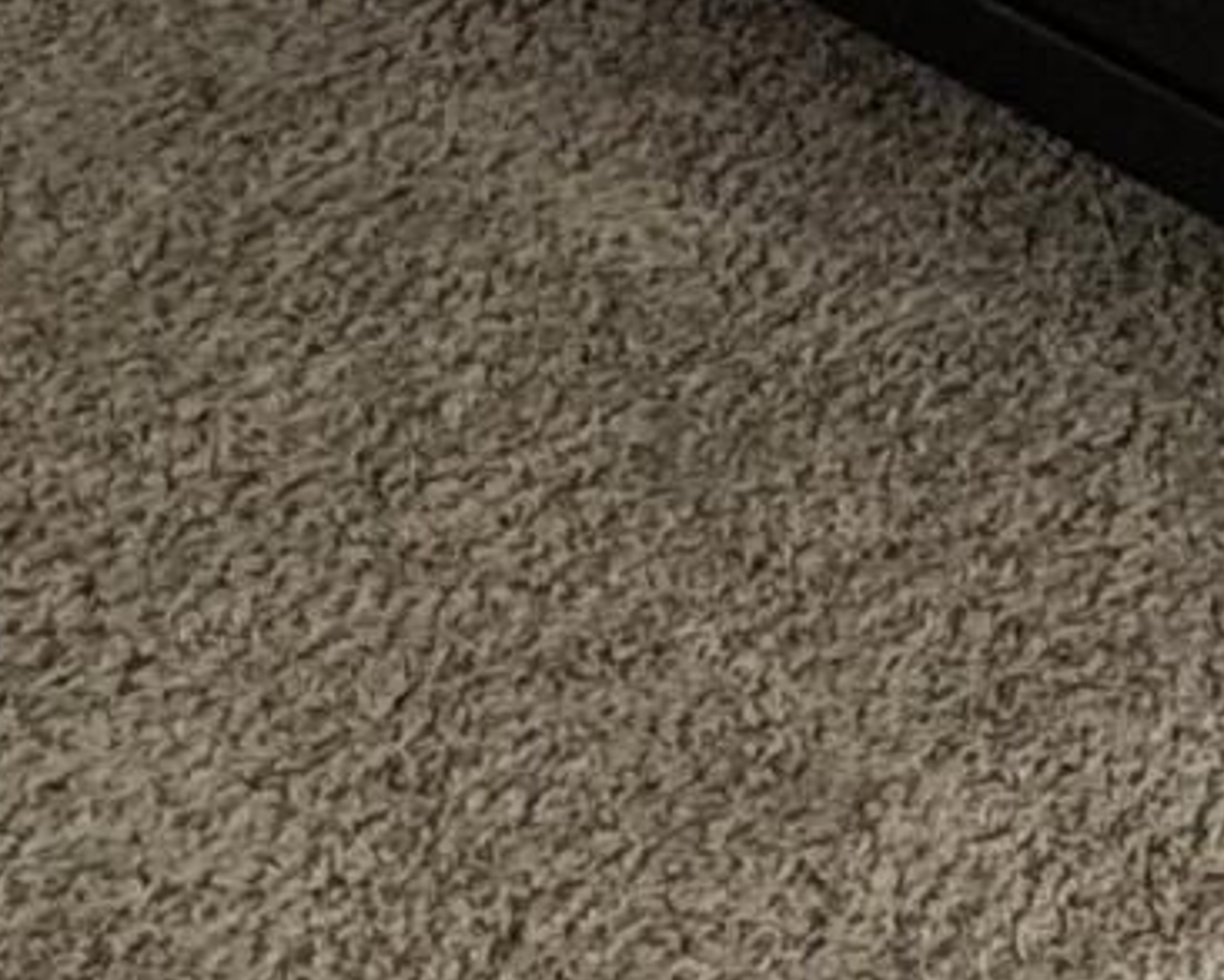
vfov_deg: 10.7
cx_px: 1863
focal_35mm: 112
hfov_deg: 15.7
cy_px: -1726
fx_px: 4058
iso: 200
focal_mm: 2.22
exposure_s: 1/60
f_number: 2.2
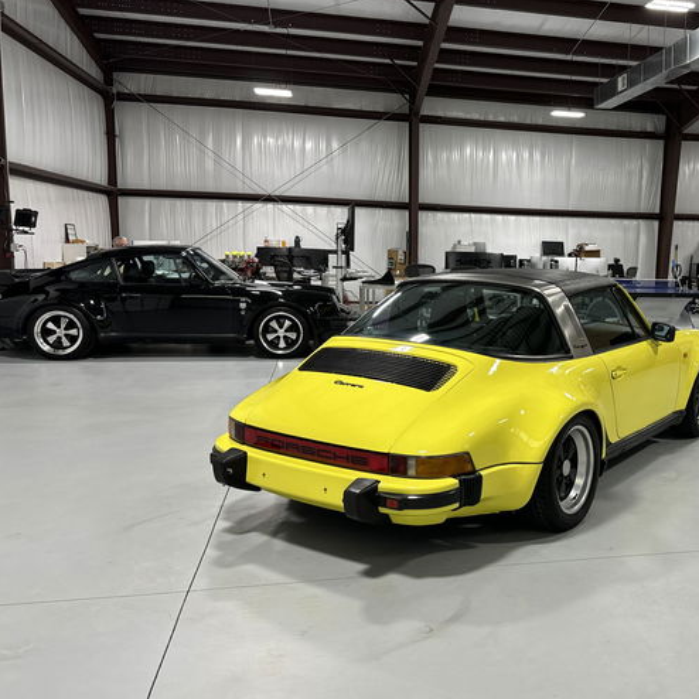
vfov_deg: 49.7
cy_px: 359
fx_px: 754
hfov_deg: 48.0
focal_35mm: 33
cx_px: 519
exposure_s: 1/120
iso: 160
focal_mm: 6.86
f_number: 1.78
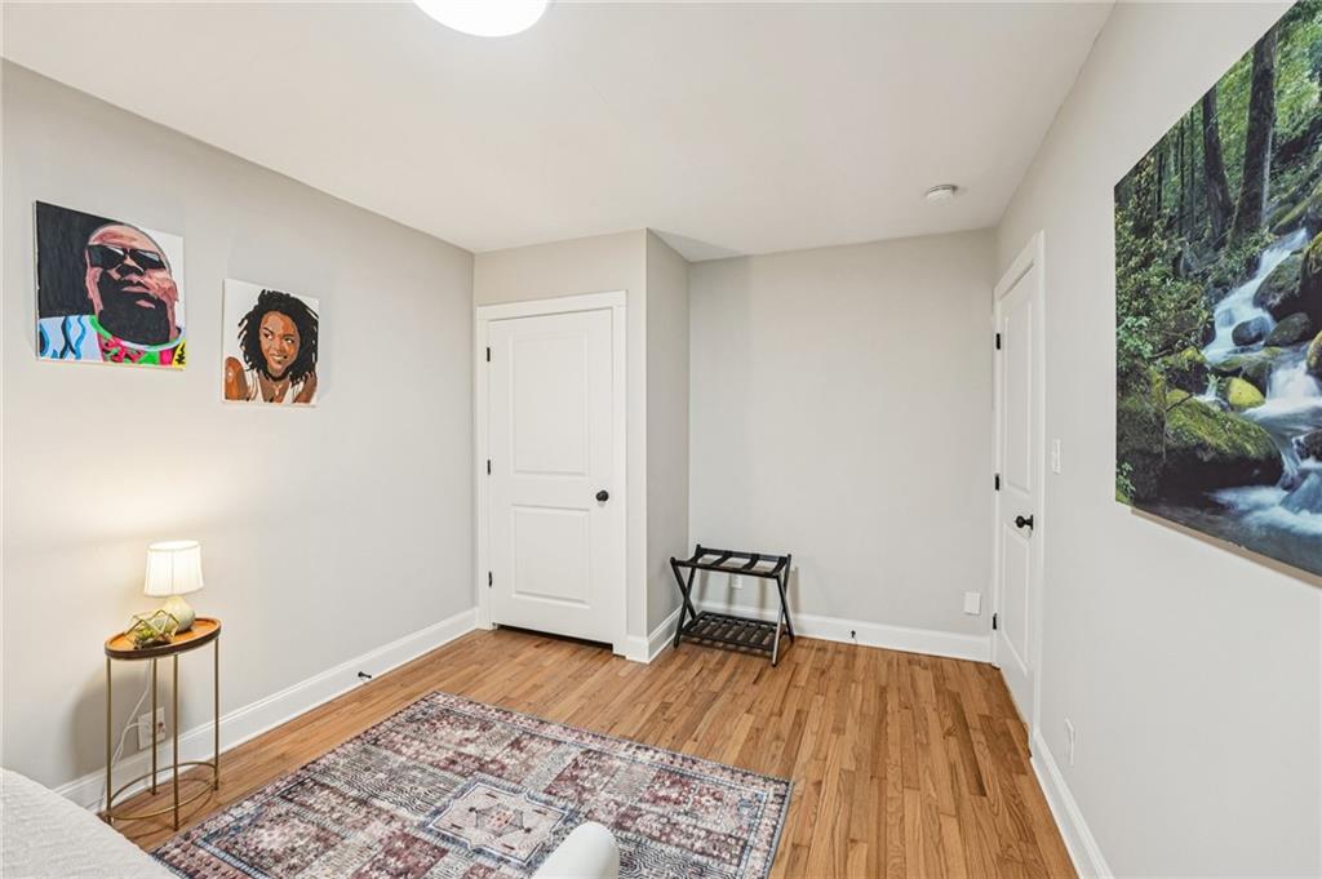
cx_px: 661
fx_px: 514
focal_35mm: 14
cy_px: 440
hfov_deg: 104.3
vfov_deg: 81.1
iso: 320
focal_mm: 14
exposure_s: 1/6
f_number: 8
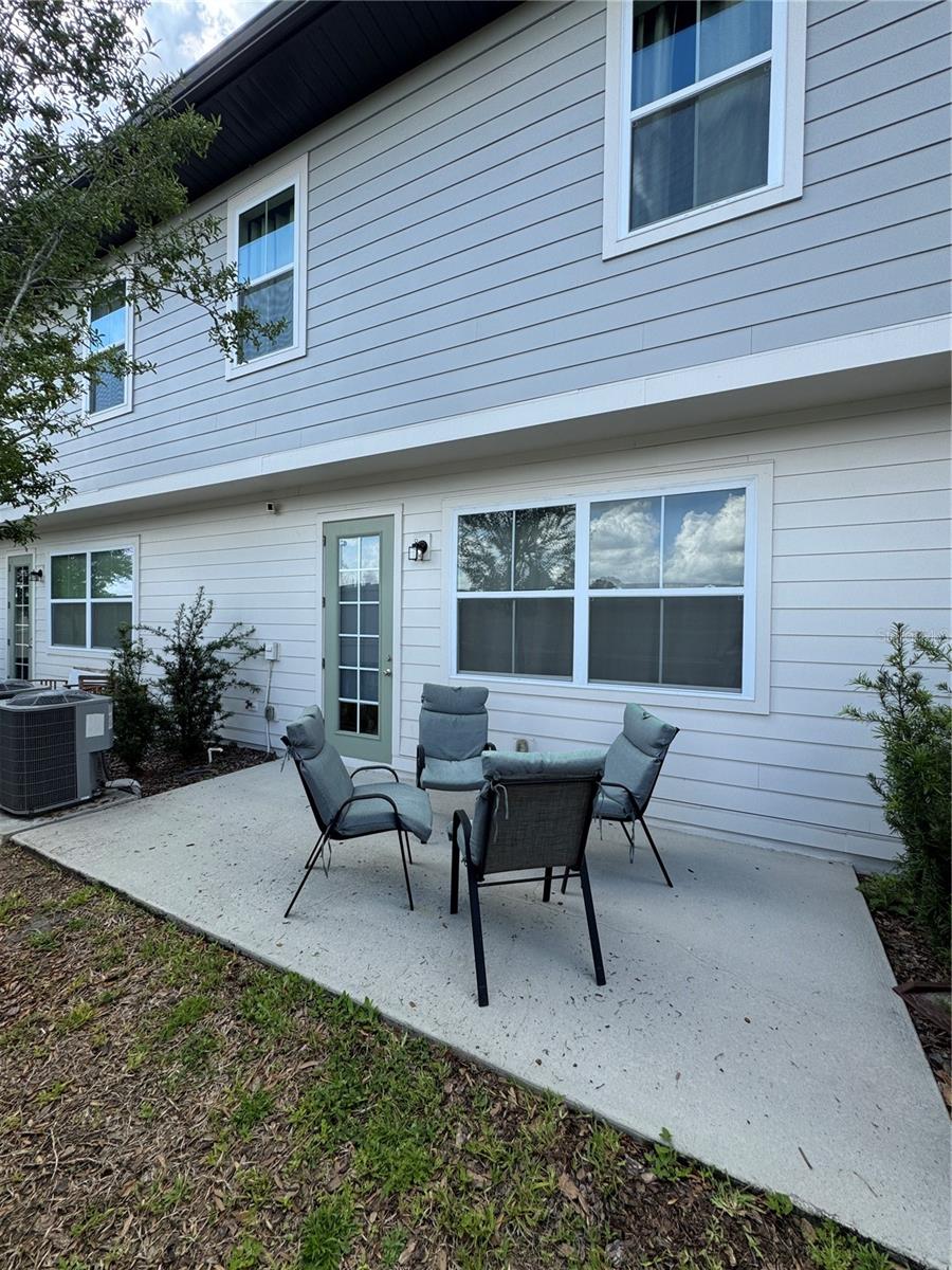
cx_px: 476
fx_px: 513
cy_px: 635
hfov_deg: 85.7
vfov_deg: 102.1
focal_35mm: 14
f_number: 2.2
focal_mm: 2.22
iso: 50
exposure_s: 1/569
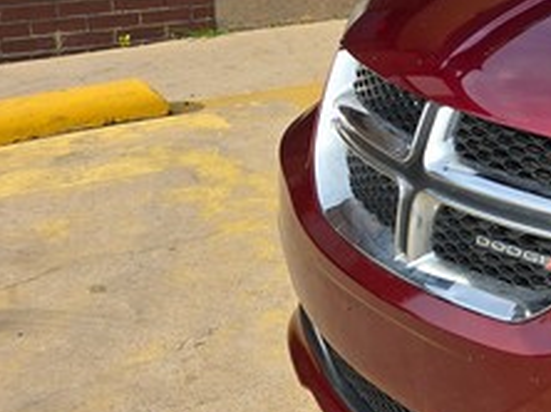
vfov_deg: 17.2
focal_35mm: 83
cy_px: -37
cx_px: 983
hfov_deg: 18.6
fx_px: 1320
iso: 12
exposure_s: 1/423
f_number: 1.7
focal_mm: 6.3
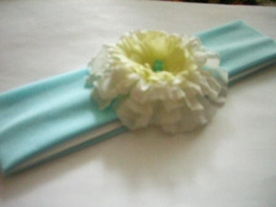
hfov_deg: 49.0
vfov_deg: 37.8
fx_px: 303
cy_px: 104
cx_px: 138
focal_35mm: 38
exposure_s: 1/40
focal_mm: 6.2
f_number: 2.7
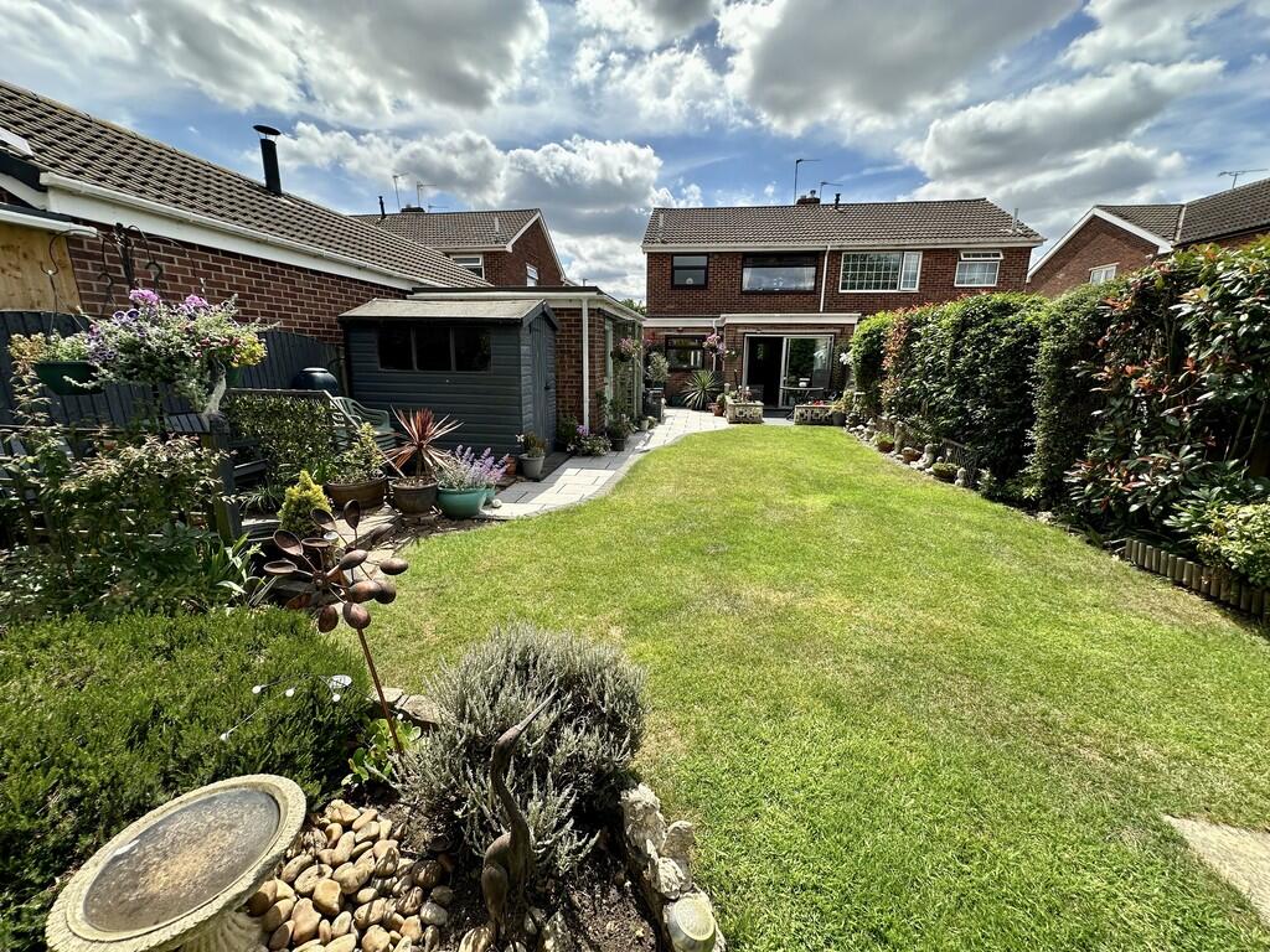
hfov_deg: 102.1
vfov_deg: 85.7
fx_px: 514
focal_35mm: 14
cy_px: 476
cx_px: 635
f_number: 2.2
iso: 40
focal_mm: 2.22
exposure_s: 1/895
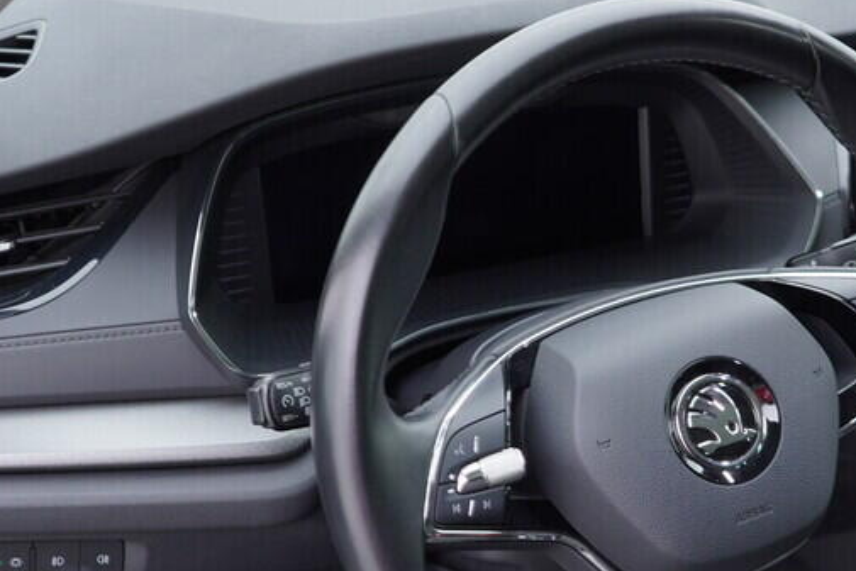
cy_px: 367
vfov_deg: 18.6
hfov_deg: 27.5
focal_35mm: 73
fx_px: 1736
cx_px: 583
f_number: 2.8
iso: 125
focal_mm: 24
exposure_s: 1/40
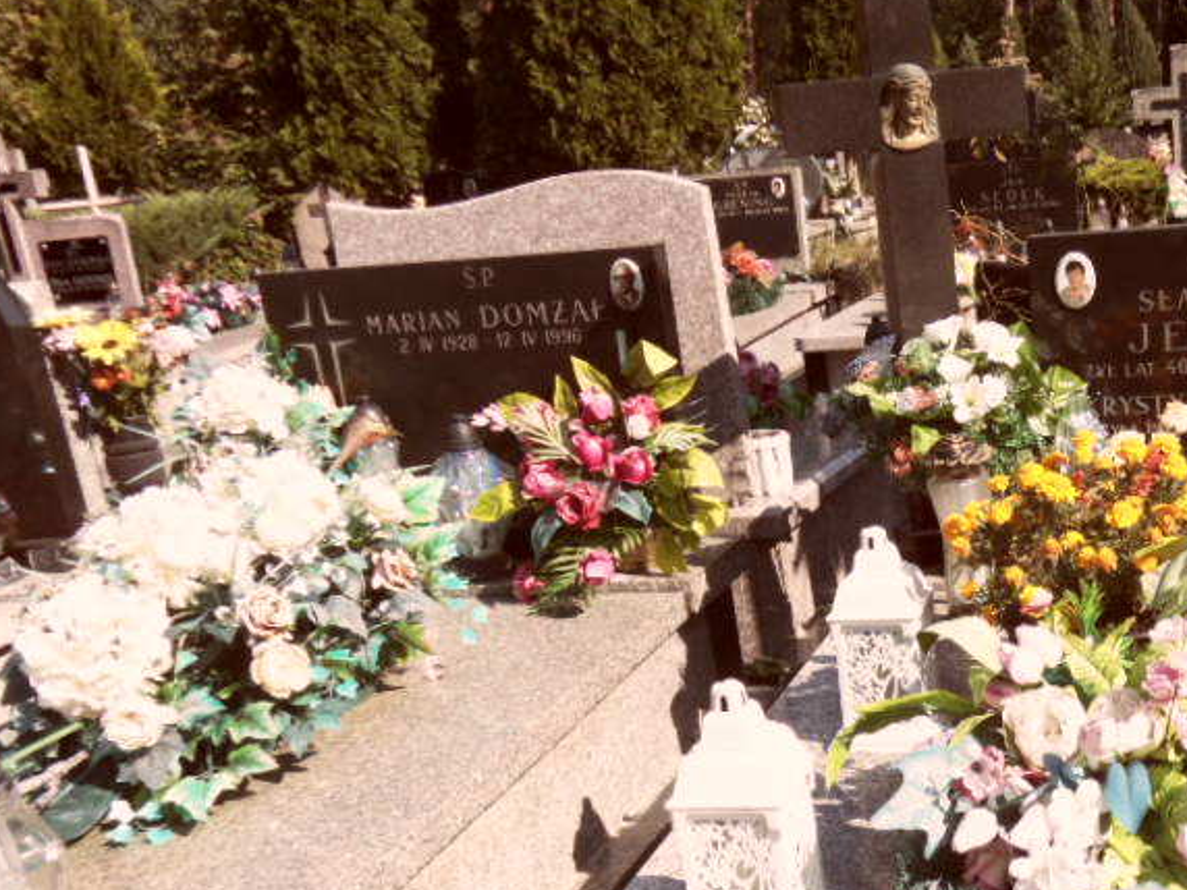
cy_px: 651
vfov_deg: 33.0
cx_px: 1004
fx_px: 1474
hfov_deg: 41.3
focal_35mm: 43
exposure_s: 1/750
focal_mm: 3.9
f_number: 3.2
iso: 80
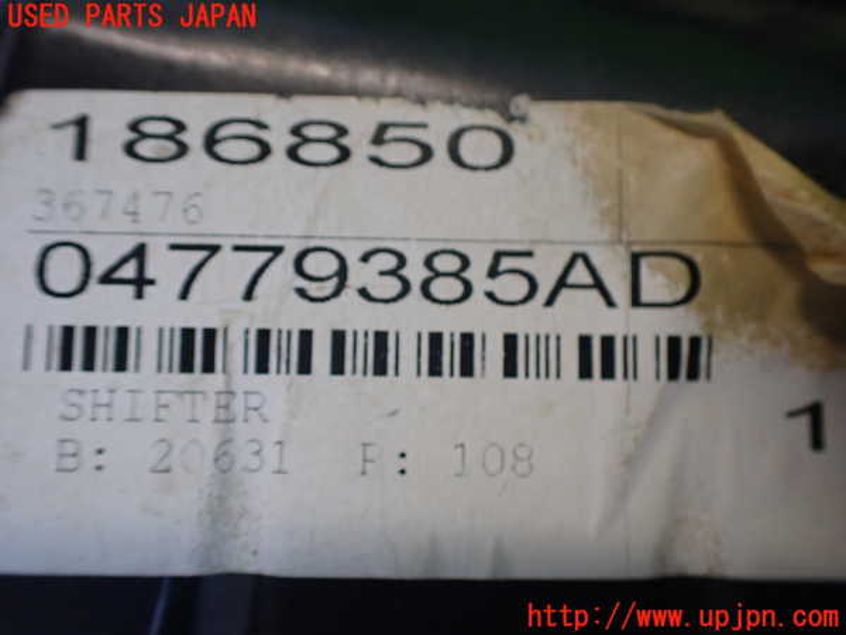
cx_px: 423
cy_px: 318
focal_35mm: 30
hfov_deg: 60.0
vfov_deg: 46.8
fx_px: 733
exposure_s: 1/125
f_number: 2.3
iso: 400
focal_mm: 5.4
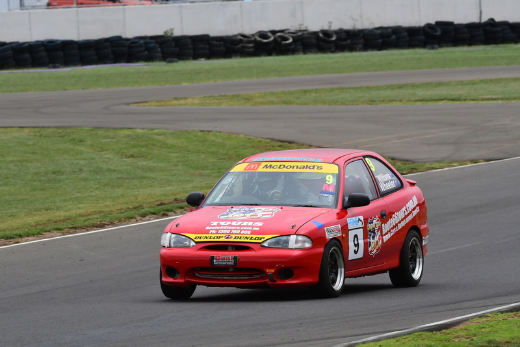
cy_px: 174
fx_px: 7369
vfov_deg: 2.7
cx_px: 260
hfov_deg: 4.0
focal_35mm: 510
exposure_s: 1/640
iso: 640
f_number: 11
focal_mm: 340
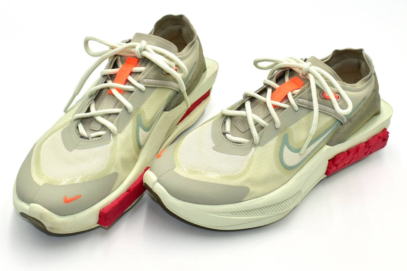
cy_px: 136
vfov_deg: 35.5
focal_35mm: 38
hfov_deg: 51.3
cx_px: 204
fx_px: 424
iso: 400
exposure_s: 1/160
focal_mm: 25
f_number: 9
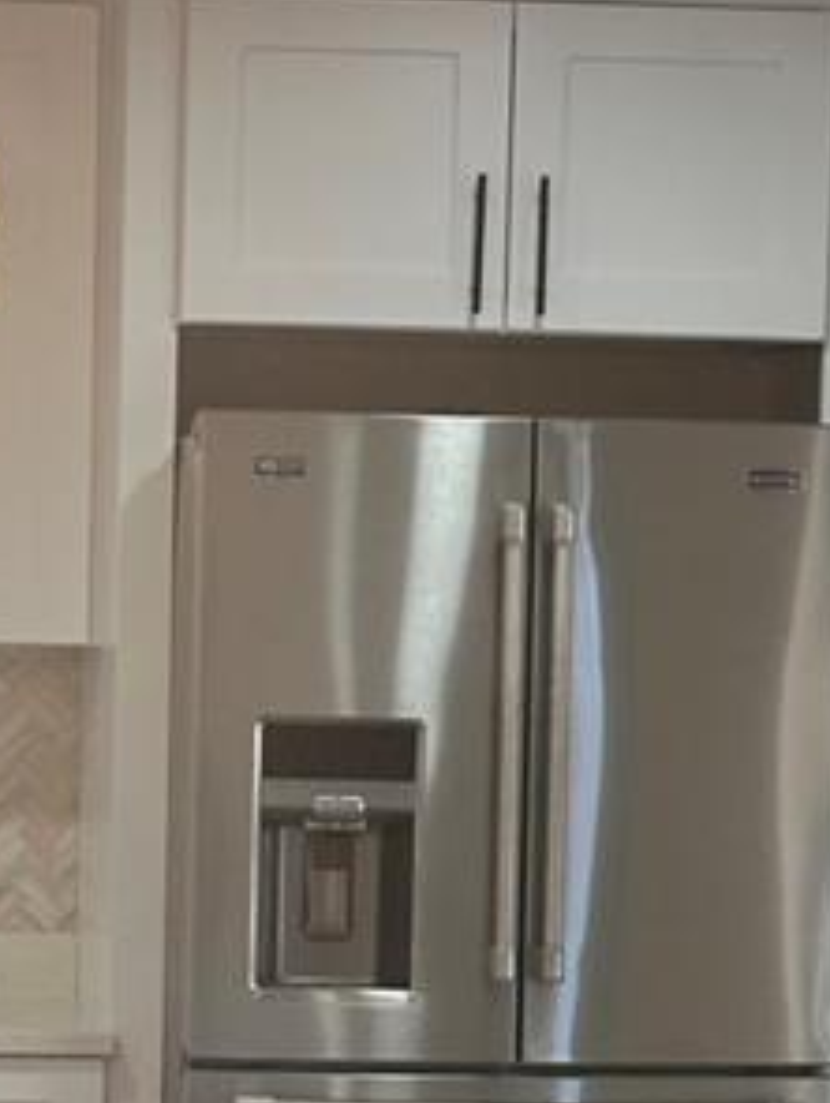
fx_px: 6221
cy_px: 1032
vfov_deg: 10.1
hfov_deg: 7.6
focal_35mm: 195
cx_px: 258
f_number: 1.78
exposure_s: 1/121
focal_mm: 6.86
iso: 80
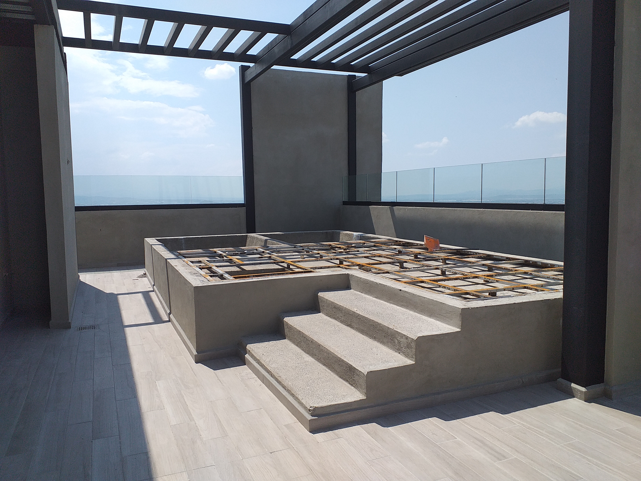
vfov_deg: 53.1
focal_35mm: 26
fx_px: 481
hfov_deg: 67.3
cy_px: 240
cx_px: 320
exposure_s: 1/2228
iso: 40
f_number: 1.9
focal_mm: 3.6
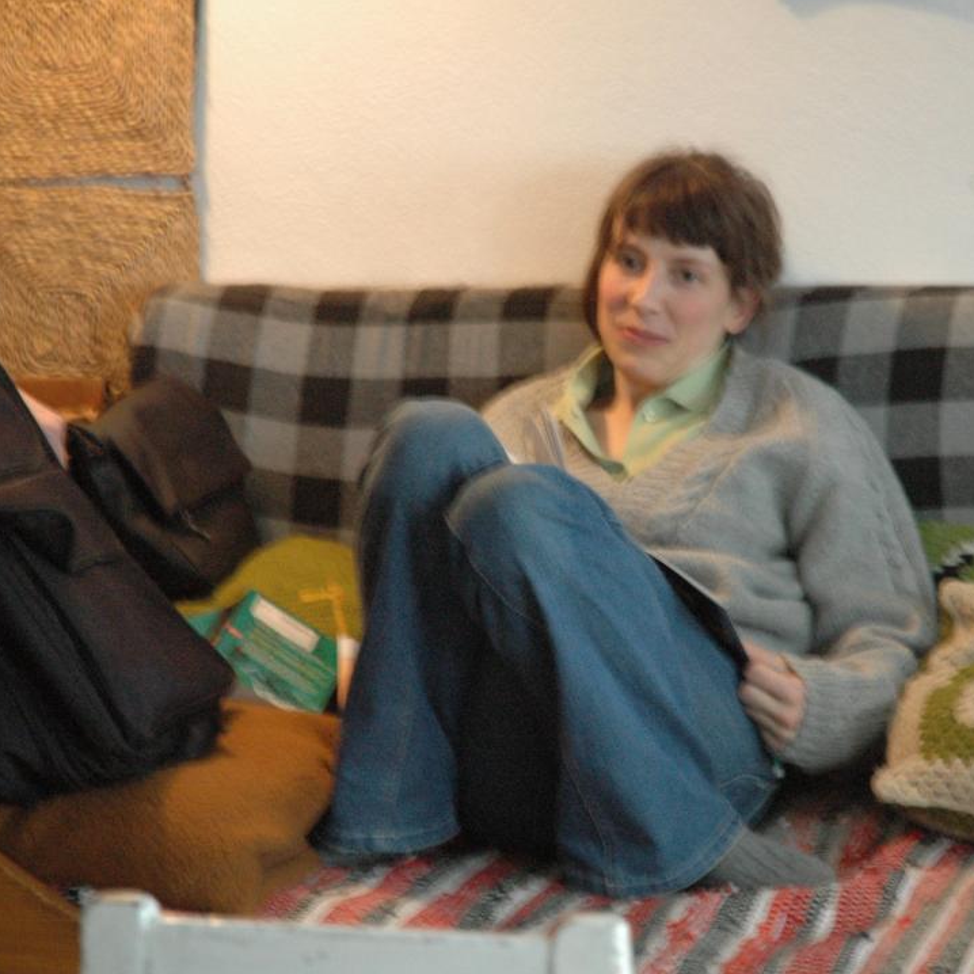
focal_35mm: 135
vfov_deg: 12.9
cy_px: 489
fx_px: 4298
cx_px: 687
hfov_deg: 12.9
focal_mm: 70
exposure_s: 1/15
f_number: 4.5
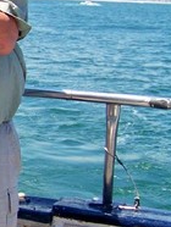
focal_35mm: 103
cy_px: 120
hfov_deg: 13.7
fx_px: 677
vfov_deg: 19.1
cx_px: -68
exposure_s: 1/640
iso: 64
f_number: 2.8
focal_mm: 5.85
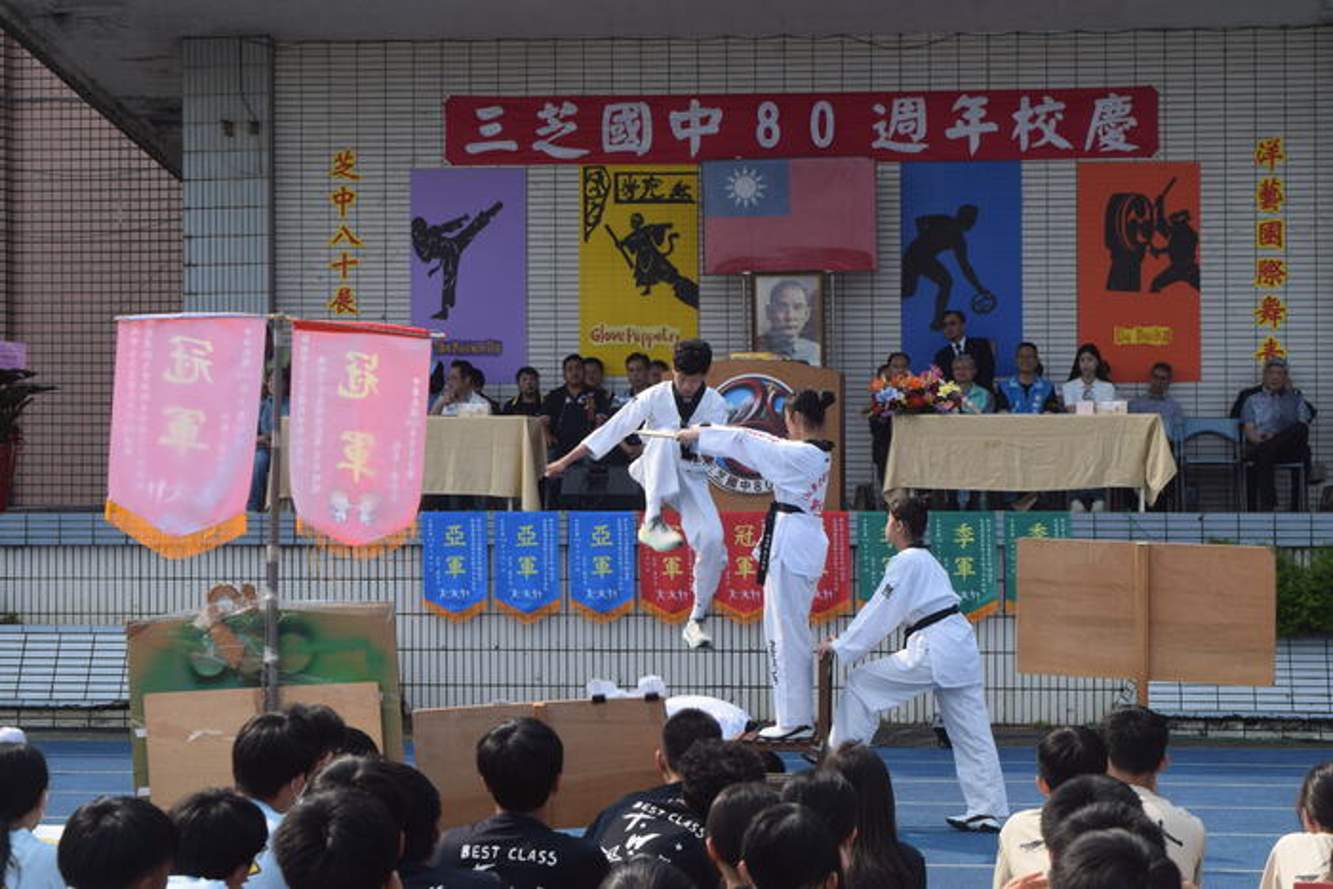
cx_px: 666
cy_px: 444
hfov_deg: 24.6
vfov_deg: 16.6
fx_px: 3055
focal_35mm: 82
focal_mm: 55
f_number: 9
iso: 200
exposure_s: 1/320
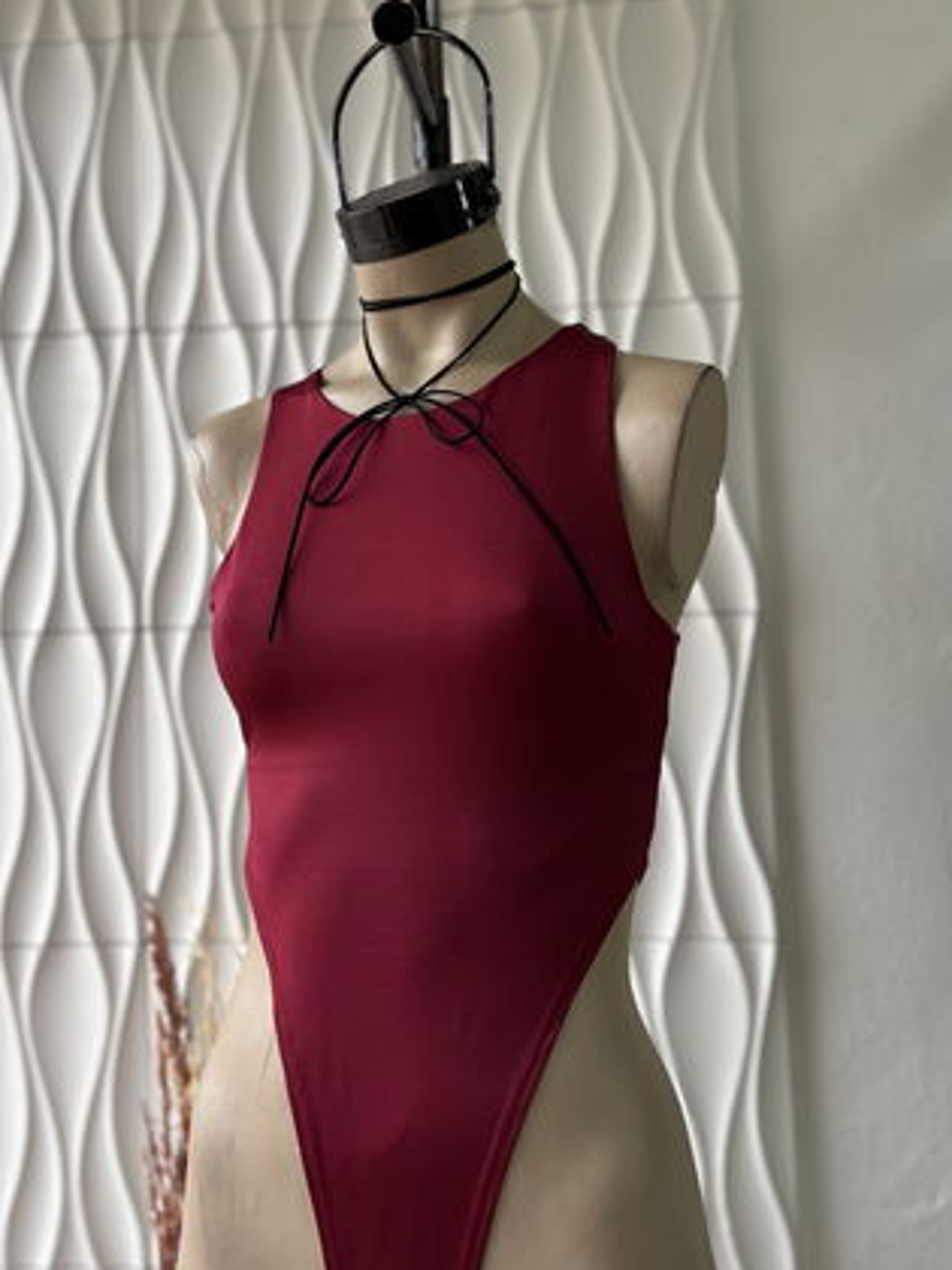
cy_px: 485
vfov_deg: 54.8
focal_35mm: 33
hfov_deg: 42.7
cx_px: 381
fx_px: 1210
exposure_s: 1/100
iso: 100
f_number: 1.6
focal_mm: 5.96
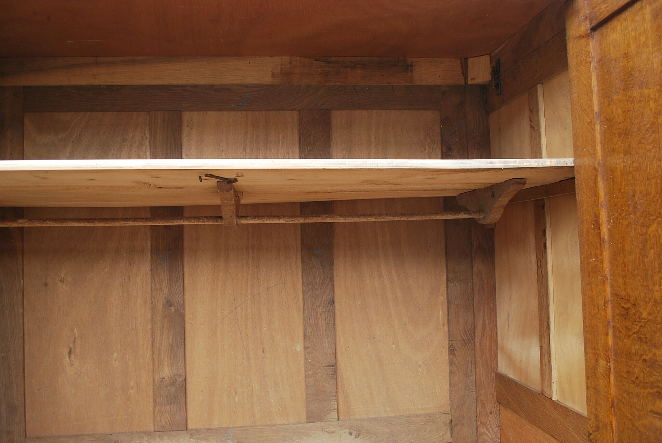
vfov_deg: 40.1
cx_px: 331
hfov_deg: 57.2
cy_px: 222
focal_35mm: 33
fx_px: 608
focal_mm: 22
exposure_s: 1/80
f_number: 4.5
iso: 200
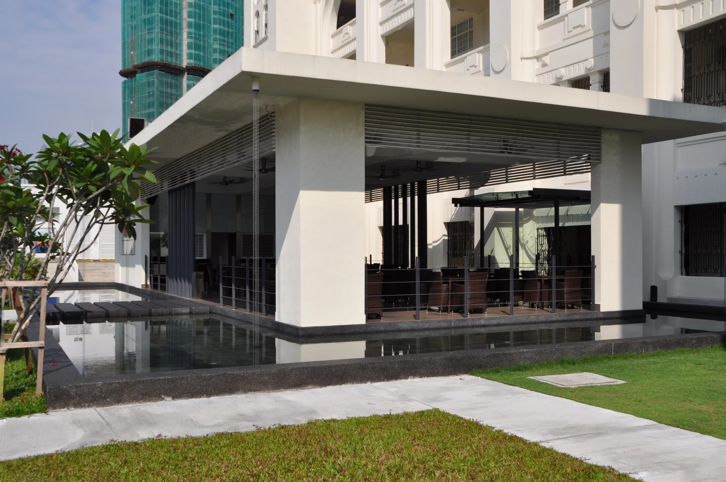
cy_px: 241
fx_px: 755
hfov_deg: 51.3
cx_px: 363
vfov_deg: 35.4
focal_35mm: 38
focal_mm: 25
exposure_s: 1/500
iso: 200
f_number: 11
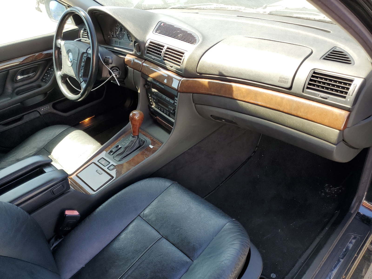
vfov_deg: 53.1
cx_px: 186
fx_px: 279
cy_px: 140
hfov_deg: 67.3
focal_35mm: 26
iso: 50
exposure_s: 1/208
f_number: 1.5
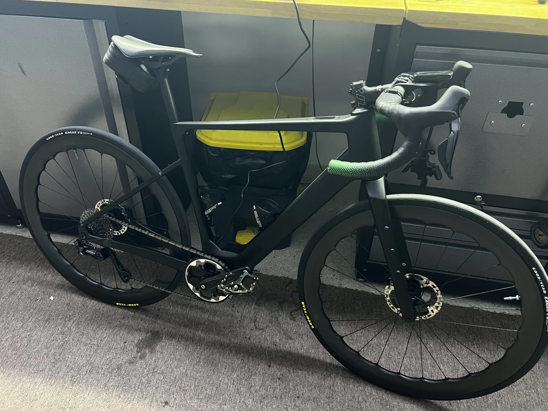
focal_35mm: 27
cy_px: 209
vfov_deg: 51.3
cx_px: 267
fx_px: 427
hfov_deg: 65.3
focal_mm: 5.7
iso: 640
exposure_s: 1/33
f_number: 1.5
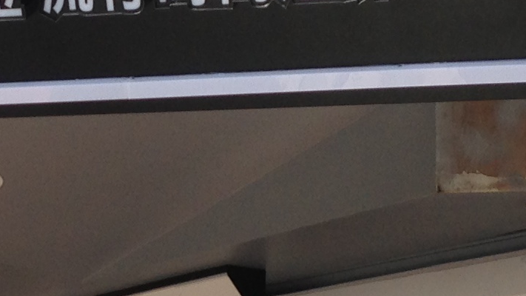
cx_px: 33
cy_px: 97
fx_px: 2301
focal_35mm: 165
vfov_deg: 7.4
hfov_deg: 12.9
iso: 50
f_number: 2.4
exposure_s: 1/583
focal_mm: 4.13
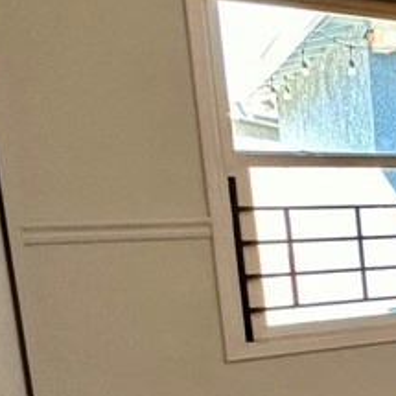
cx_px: 834
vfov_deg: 28.7
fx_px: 764
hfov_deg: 17.7
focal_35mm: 59
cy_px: 291
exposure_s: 1/120
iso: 200
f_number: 2.2
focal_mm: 2.22
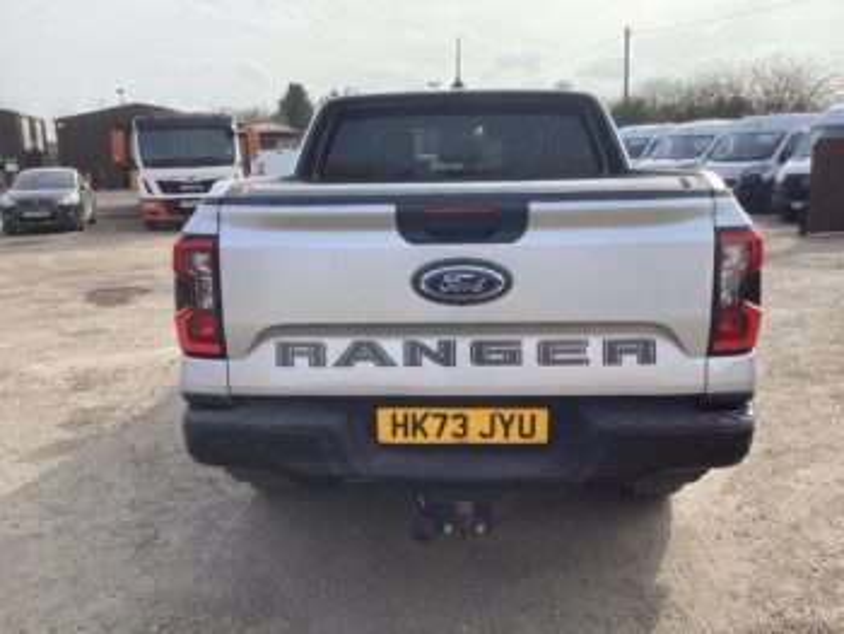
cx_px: 422
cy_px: 317
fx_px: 756
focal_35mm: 31
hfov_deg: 58.3
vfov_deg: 45.5
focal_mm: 3.3
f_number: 2.4
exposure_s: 1/994
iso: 25
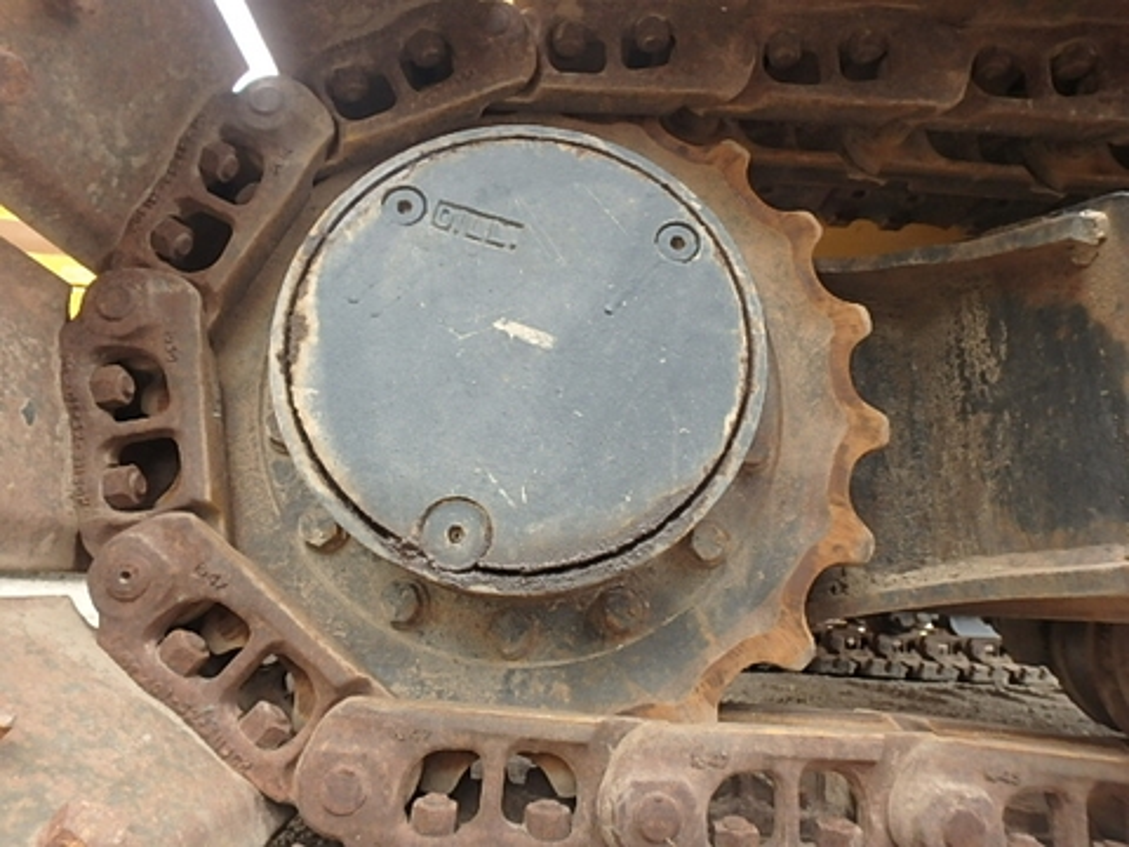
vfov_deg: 63.4
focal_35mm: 21
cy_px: 424
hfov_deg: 79.0
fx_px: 685
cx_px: 564
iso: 200
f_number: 3.5
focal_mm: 3.7
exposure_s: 1/50
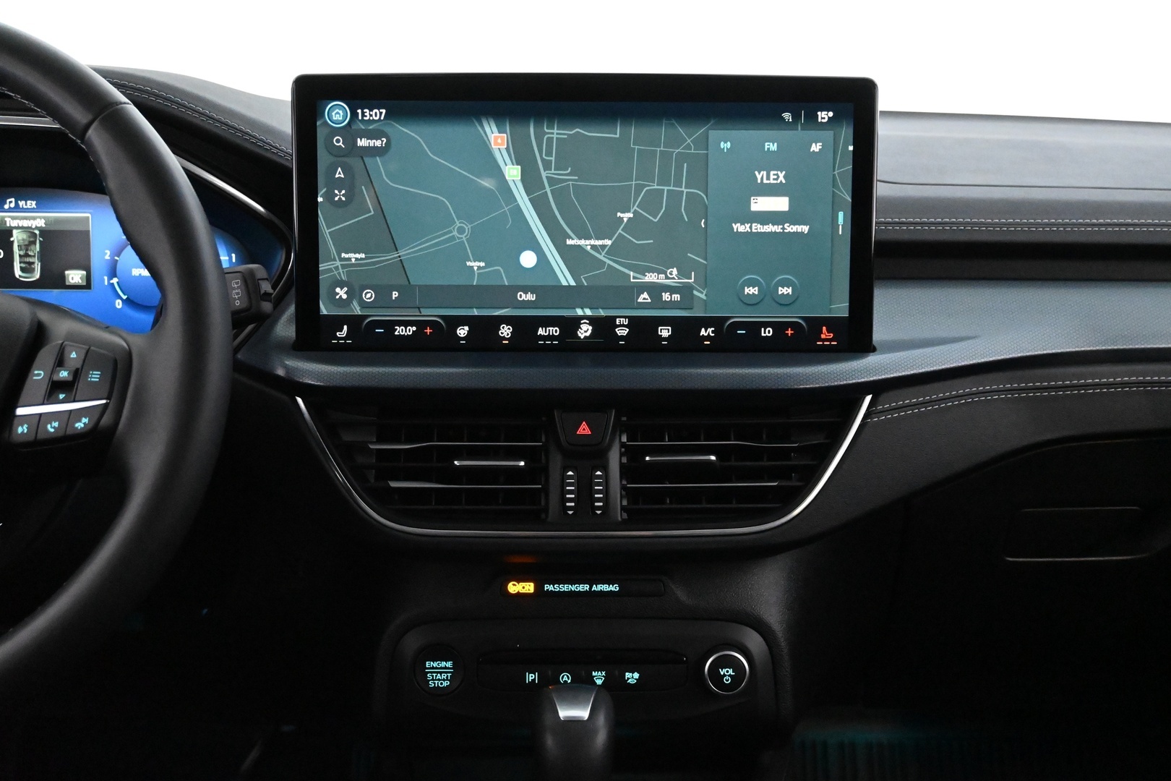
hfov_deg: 43.6
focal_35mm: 45
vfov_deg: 29.9
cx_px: 586
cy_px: 390
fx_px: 1464
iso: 10000
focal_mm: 30
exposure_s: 1/50
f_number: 4.8
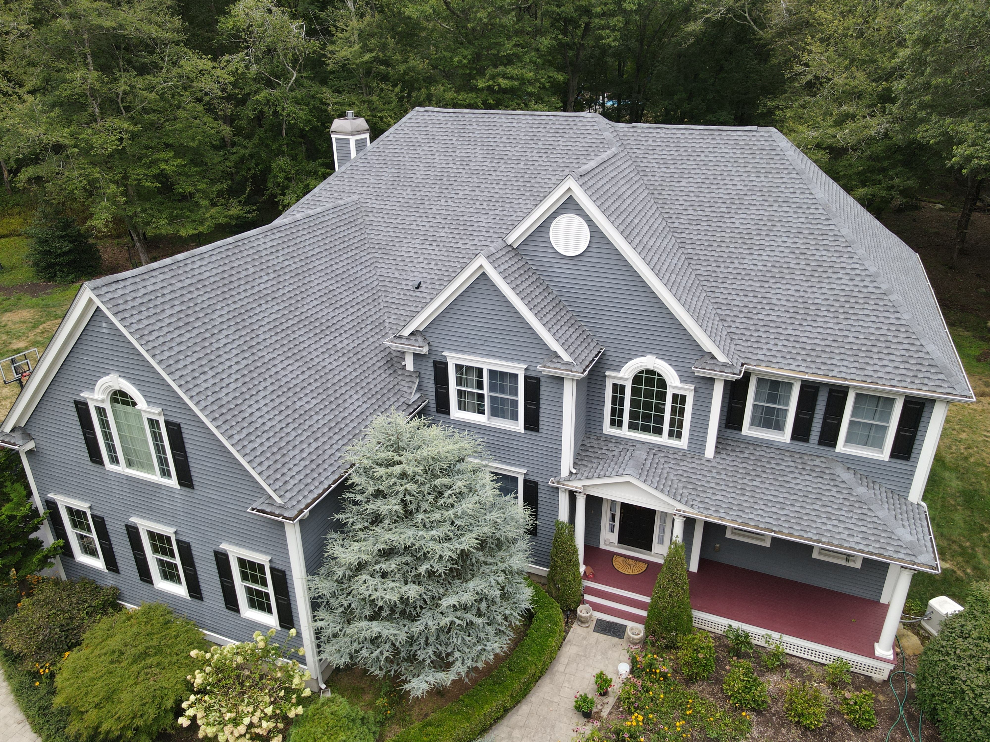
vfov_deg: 56.8
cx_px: 495
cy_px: 371
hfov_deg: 71.6
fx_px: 686
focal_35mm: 24
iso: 100
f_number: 2.8
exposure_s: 1/160
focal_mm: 4.5
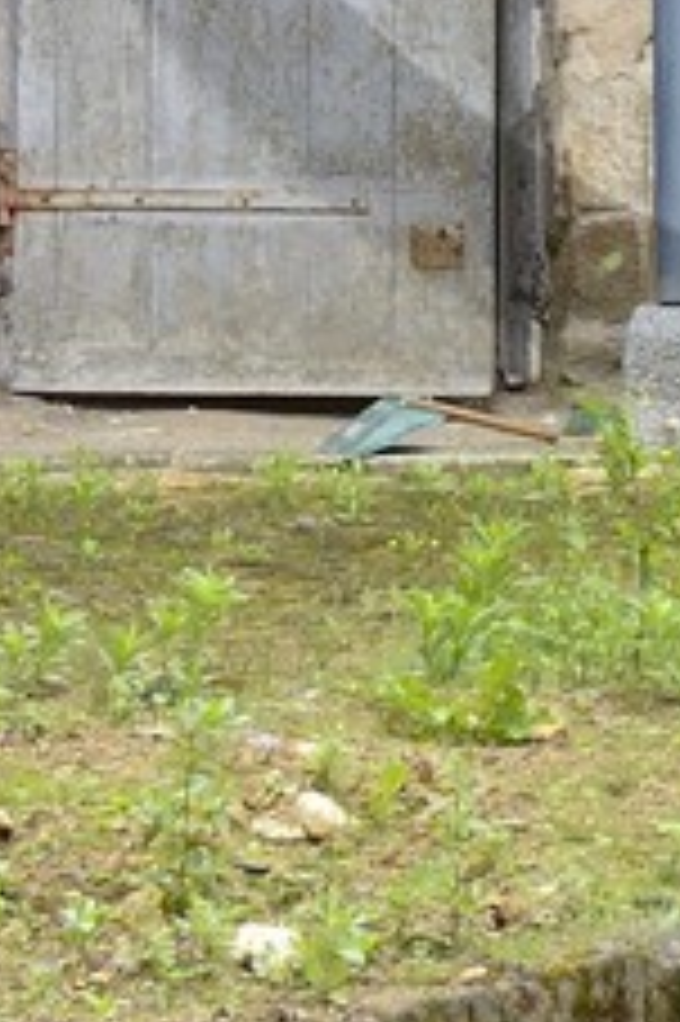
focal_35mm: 494
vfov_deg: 4.1
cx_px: 1198
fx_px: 14017
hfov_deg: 2.8
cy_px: -896
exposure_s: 1/125
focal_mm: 70
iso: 800
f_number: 8
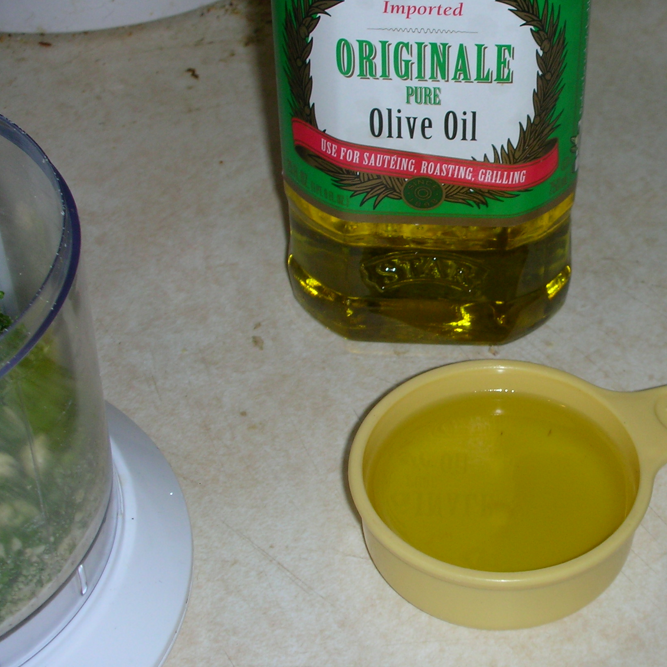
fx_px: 1766
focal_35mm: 81
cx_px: 522
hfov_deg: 21.2
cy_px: 311
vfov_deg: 21.4
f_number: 3.7
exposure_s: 1/60.1
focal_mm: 8.8
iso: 50
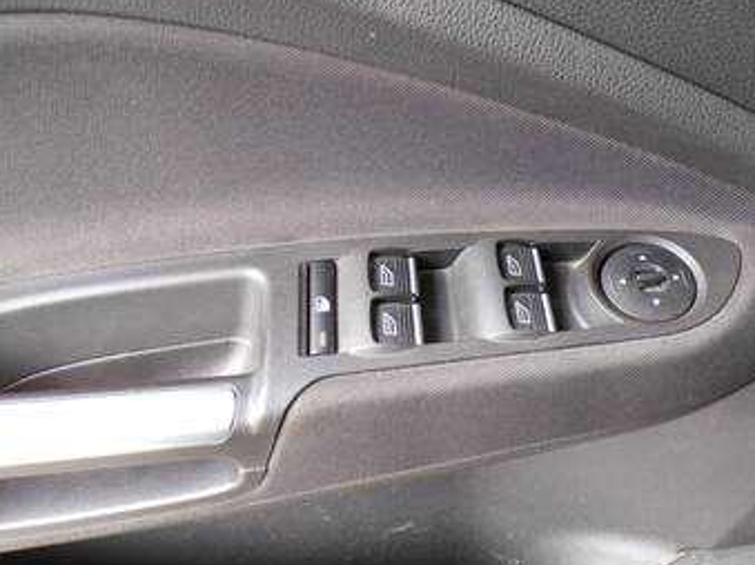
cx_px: 481
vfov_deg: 41.7
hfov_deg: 53.3
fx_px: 741
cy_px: 303
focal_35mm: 34
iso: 182
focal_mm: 4.3
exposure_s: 1/34
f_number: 3
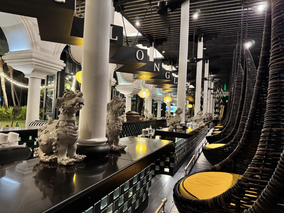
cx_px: 142
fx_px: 197
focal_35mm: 24
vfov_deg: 56.8
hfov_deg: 71.6
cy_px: 106
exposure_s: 1/33
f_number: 1.78
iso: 800
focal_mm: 6.76
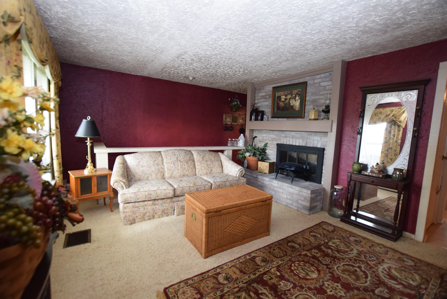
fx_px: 186
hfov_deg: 100.3
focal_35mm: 15
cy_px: 150
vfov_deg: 77.4
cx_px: 224
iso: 1400
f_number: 3.5
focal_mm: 10
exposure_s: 1/60
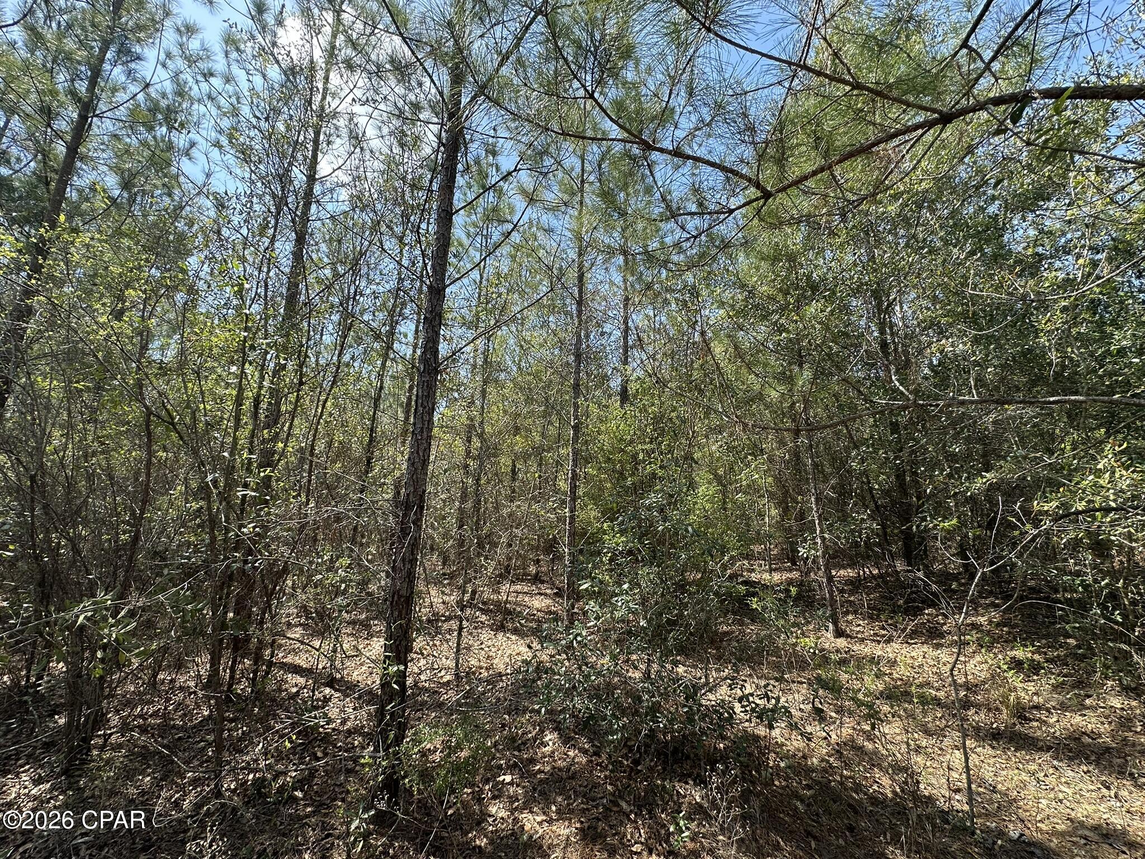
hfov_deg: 102.1
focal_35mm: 14
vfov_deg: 85.7
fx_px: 463
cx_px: 572
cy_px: 430
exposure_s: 1/460
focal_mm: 2.22
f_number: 2.2
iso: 40
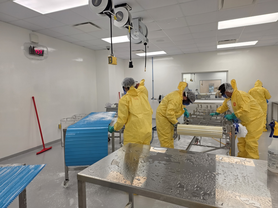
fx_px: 185
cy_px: 104
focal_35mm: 23
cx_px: 139
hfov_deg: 73.9
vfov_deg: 58.9
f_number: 1.7
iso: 32
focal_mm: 6.3
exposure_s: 1/120
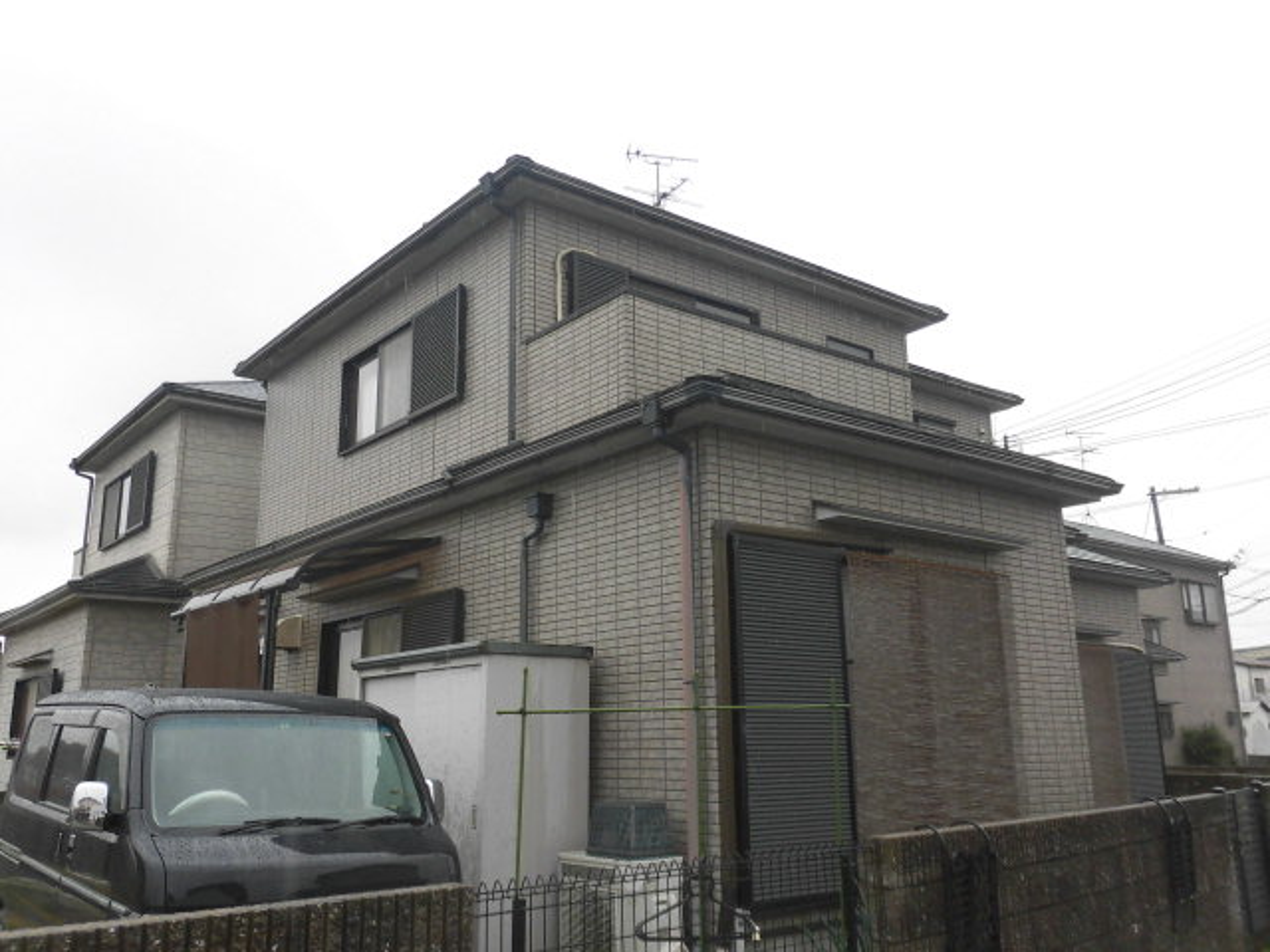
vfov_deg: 49.7
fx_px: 1027
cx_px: 635
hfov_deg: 63.4
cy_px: 476
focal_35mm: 28
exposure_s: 1/400
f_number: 3.3
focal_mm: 4.98
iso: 100
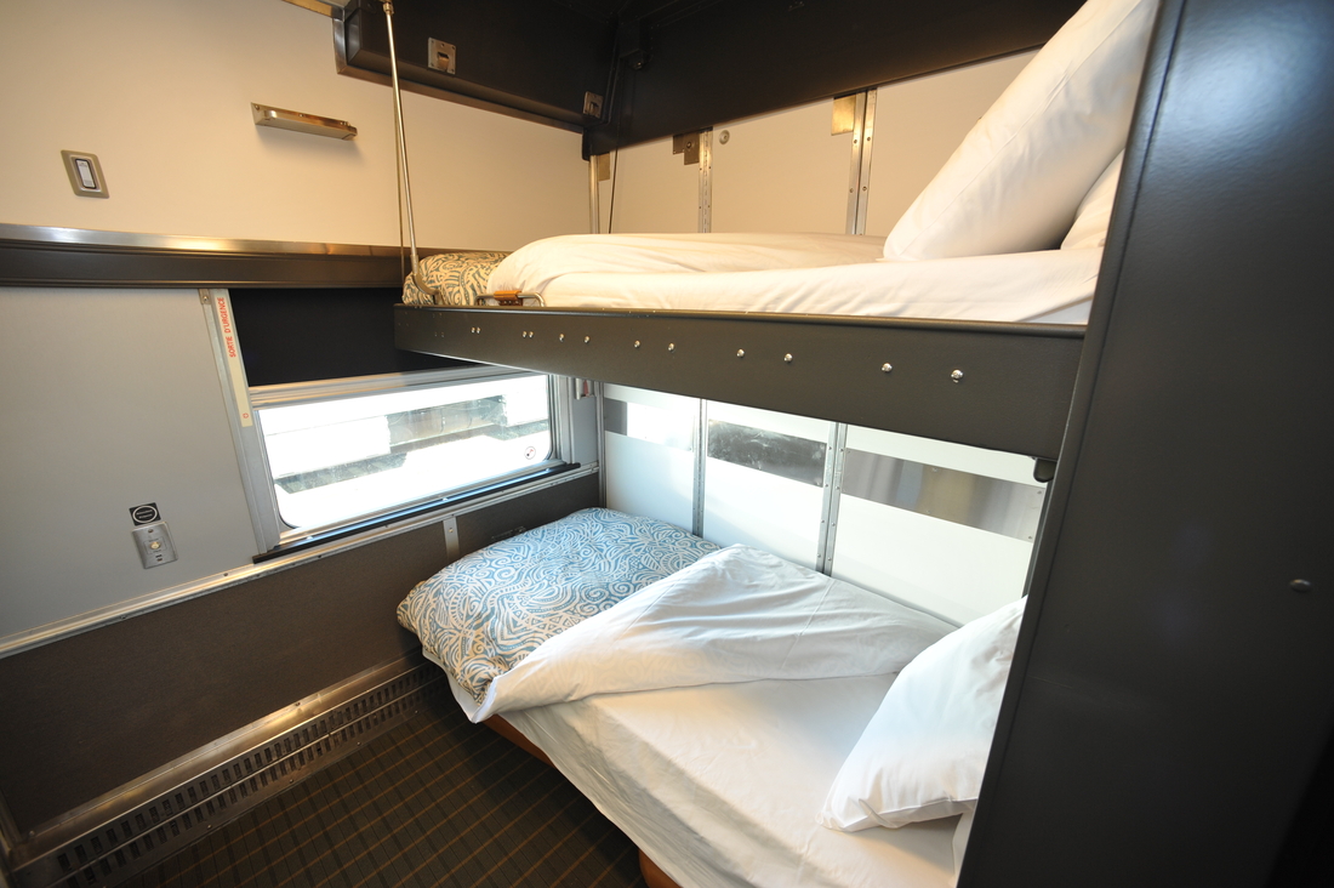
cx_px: 667
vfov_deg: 81.1
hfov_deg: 104.3
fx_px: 518
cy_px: 444
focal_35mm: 14
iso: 640
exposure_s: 1/30
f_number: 7.1
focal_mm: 14
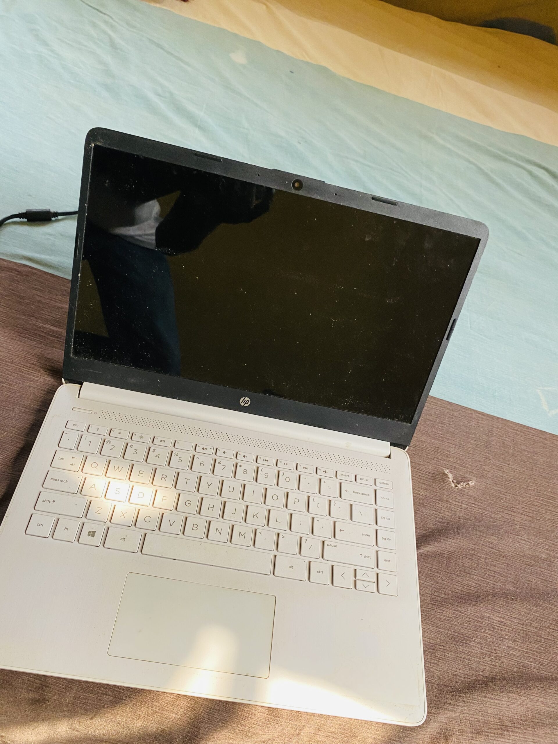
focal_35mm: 26
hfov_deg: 53.1
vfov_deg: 67.3
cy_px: 372
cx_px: 279
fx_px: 559
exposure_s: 1/75
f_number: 1.8
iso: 125
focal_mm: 4.25
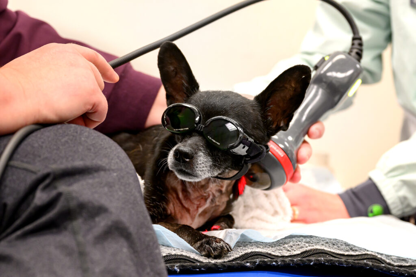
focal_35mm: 90
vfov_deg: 15.2
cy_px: 138
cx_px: 208
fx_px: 1040
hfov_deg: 22.6
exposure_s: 1/125
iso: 800
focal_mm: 60
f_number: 4.5
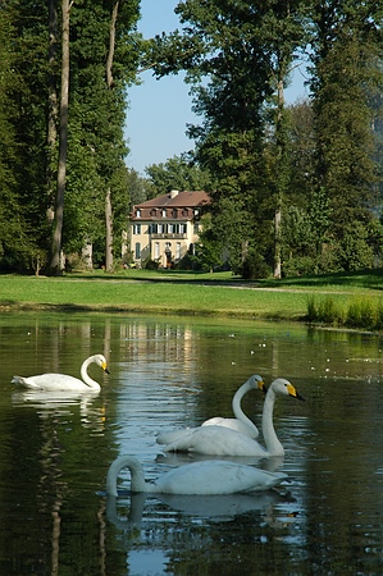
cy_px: 288
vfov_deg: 19.5
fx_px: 1679
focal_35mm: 105
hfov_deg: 13.0
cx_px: 192
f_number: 8
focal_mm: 70
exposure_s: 1/250
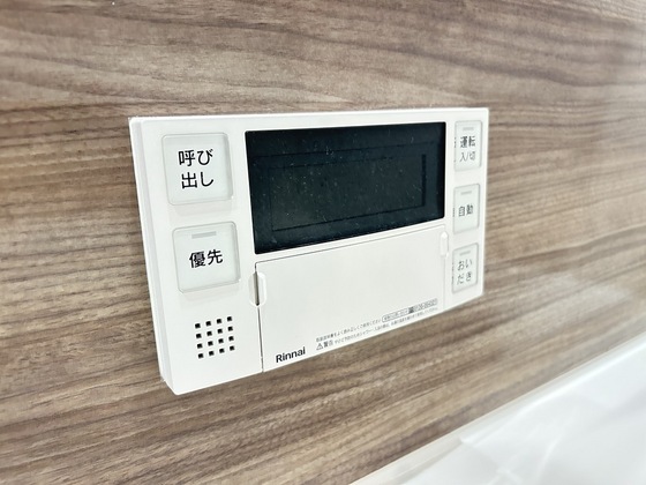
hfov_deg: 67.3
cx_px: 323
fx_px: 485
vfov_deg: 53.1
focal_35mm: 26
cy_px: 242
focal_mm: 5.7
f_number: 1.5
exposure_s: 1/60
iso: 500
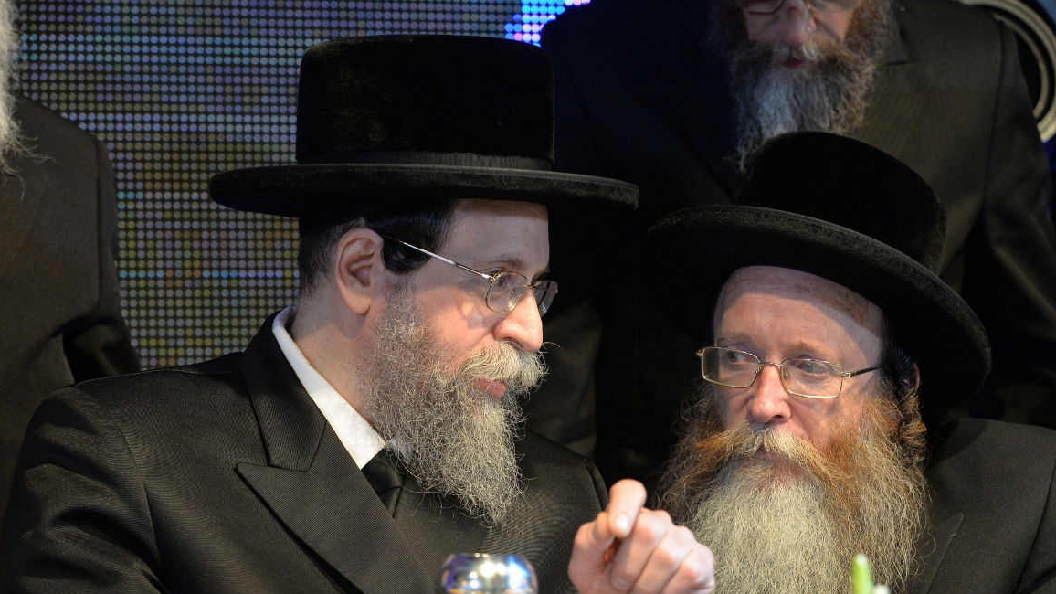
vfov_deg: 7.0
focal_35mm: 174
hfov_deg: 12.4
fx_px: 4872
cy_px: 366
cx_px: 531
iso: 1600
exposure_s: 1/160
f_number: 5.6
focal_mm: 150
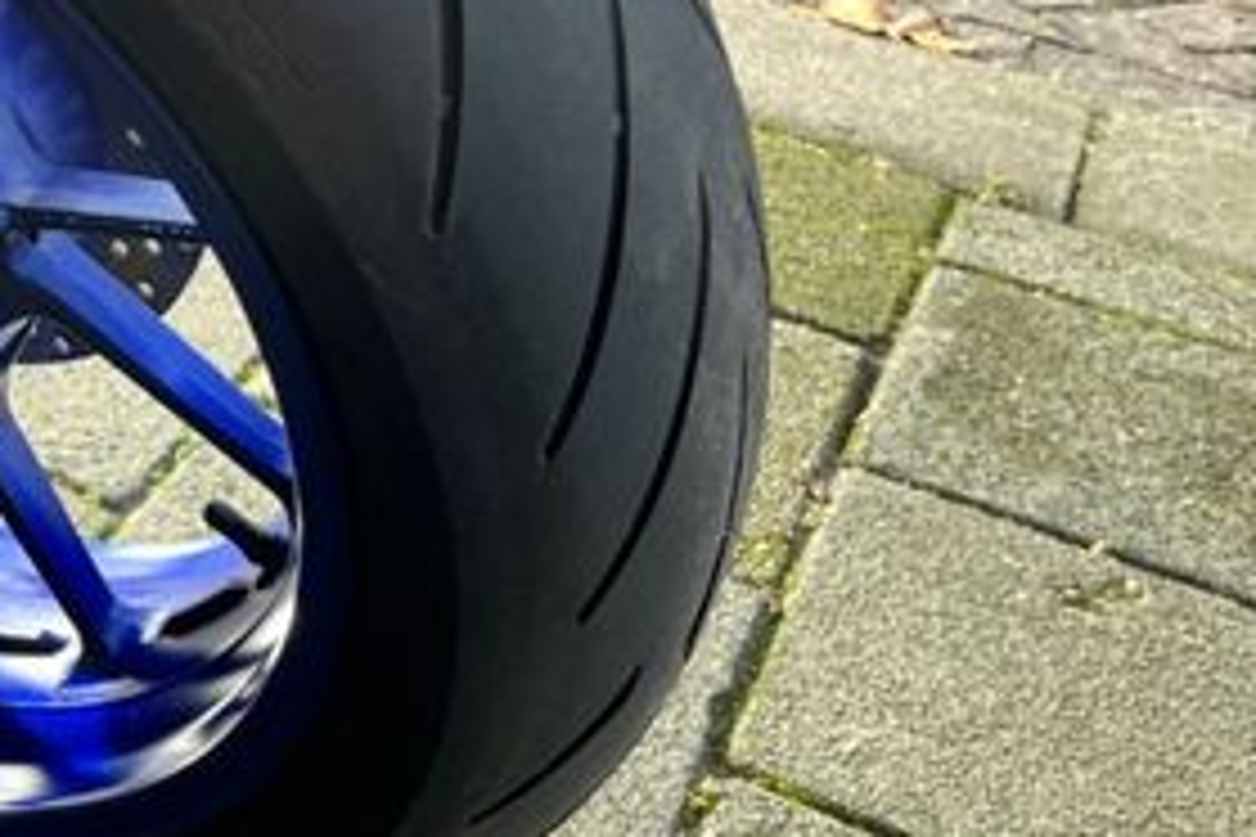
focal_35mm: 62
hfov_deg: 29.1
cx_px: -149
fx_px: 2163
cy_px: 162
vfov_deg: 21.6
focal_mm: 5.1
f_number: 1.6
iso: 50
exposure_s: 1/122
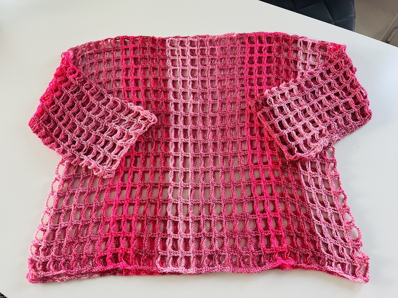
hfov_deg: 67.3
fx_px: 299
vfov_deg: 53.1
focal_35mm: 26
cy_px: 149
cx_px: 199
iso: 125
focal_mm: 5.1
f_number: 1.6
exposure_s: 1/104
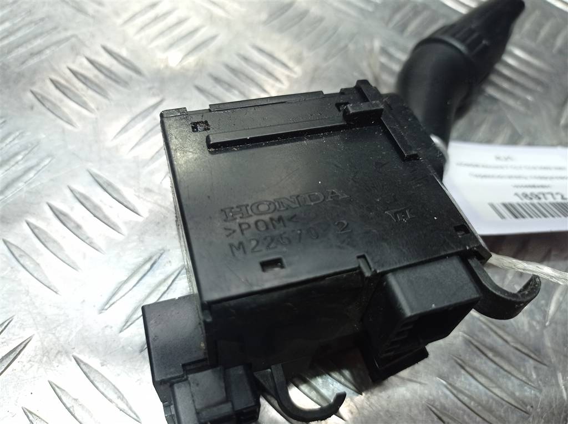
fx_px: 459
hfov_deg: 63.5
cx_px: 284
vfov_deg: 49.6
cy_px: 212
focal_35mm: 28
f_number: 1.79
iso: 103
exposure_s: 1/265
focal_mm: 4.7
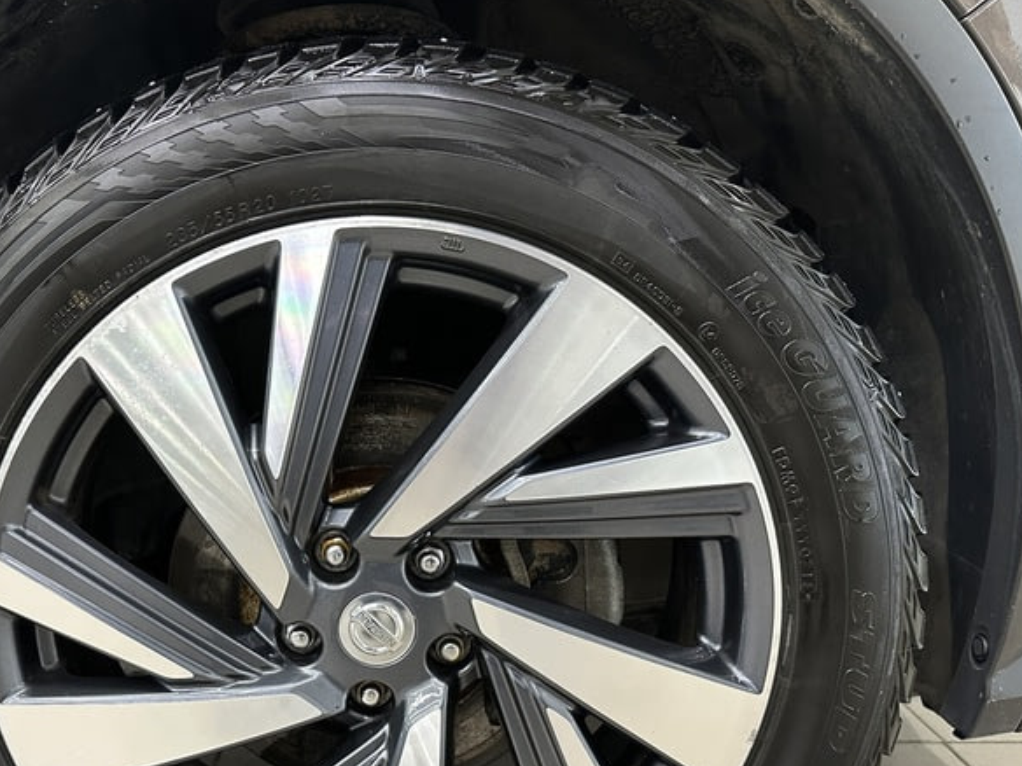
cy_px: 566
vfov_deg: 37.8
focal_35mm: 37
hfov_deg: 49.5
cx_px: 364
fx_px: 1092
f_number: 1.78
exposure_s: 1/50
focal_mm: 6.86
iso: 400
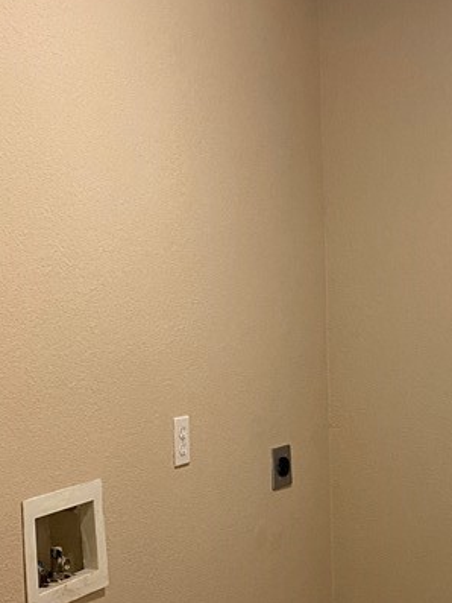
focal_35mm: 67
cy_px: 368
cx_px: 450
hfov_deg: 21.2
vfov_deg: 28.9
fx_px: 1166
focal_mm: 4.25
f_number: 1.8
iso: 250
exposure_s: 1/60
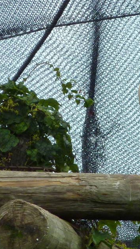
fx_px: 5434
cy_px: 98
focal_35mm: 823
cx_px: 133
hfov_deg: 1.5
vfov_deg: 2.6
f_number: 4.9
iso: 200
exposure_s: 1/500
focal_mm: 49.2
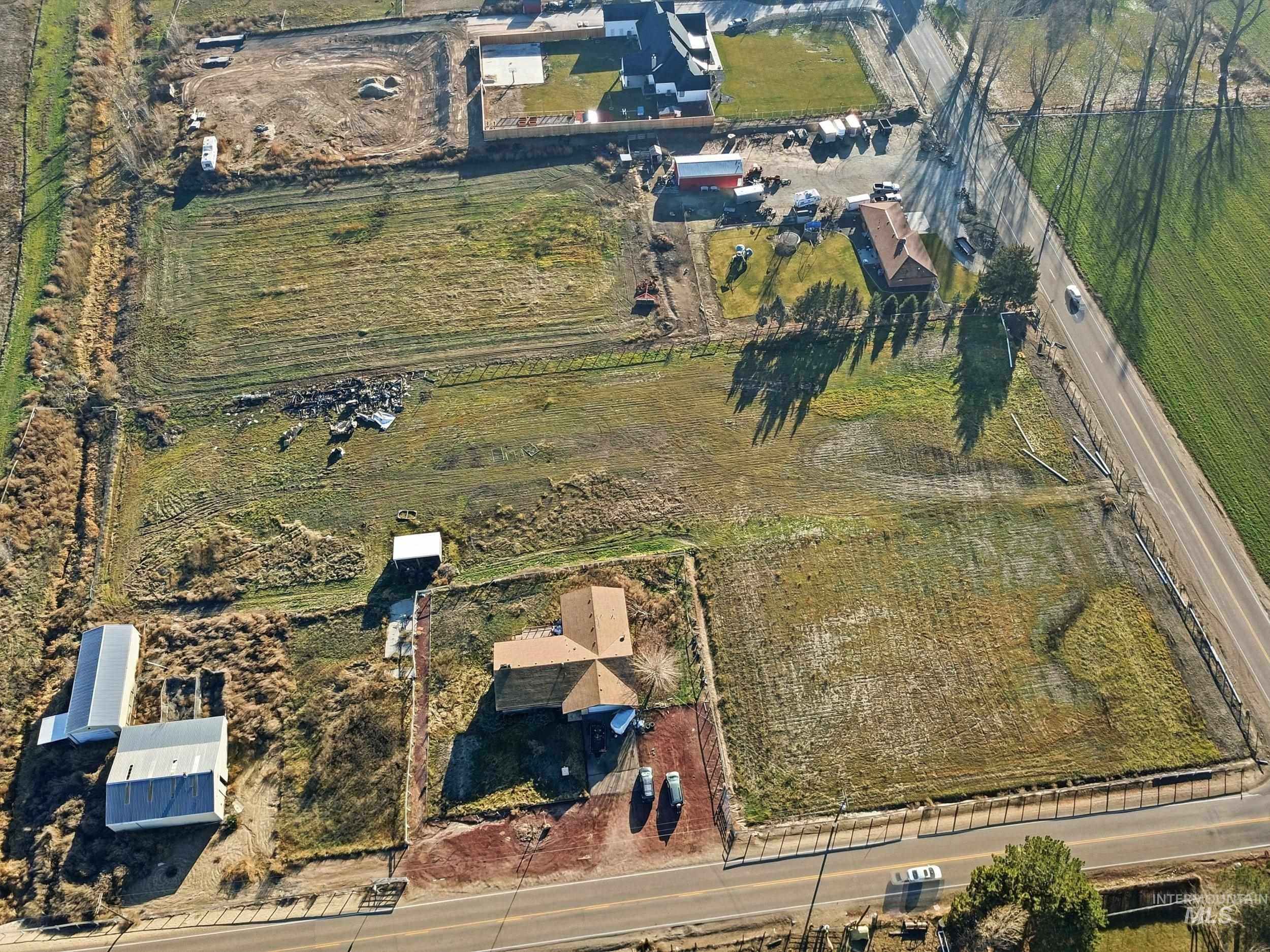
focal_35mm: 26
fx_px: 954
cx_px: 635
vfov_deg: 53.1
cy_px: 476
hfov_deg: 67.3
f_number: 2.2
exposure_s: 1/940
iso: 100
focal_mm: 4.7
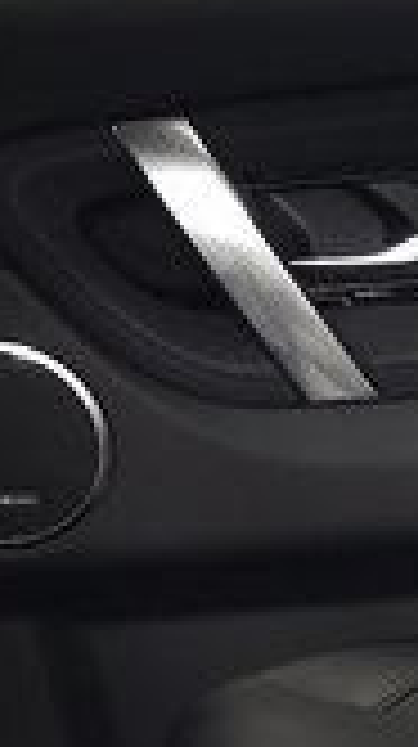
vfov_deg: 13.5
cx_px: 1205
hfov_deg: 7.1
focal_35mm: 155
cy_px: 918
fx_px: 3064
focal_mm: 6.3
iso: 200
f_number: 1.7
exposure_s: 1/60
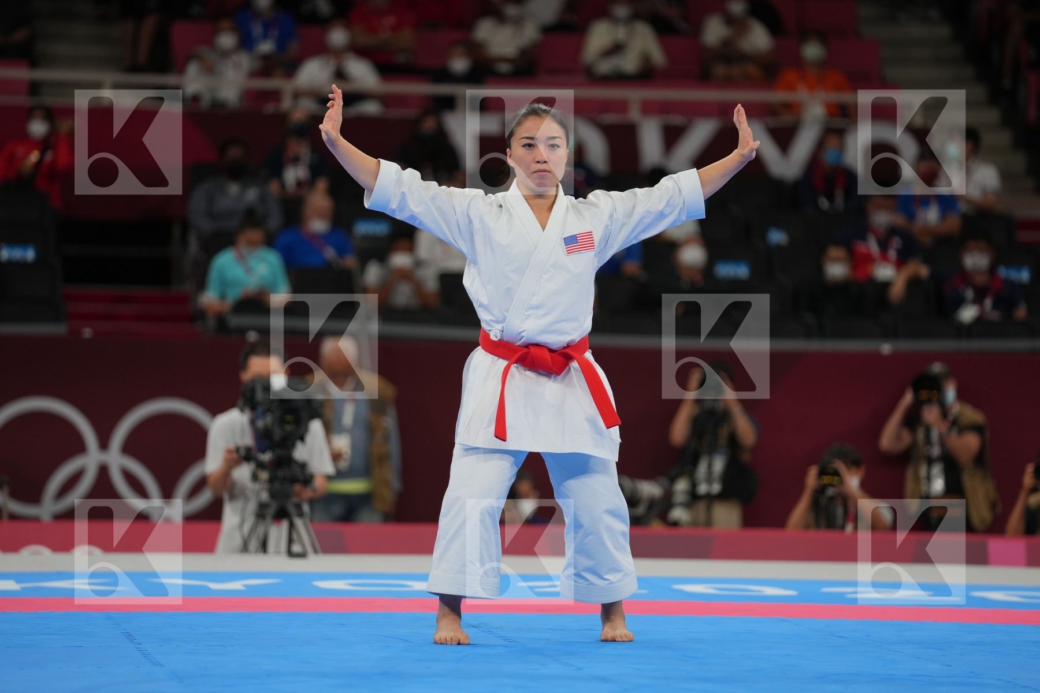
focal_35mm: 181
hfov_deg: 11.4
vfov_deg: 7.6
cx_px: 520
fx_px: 5228
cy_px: 346
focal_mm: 181
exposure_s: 1/1000
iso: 500
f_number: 2.8
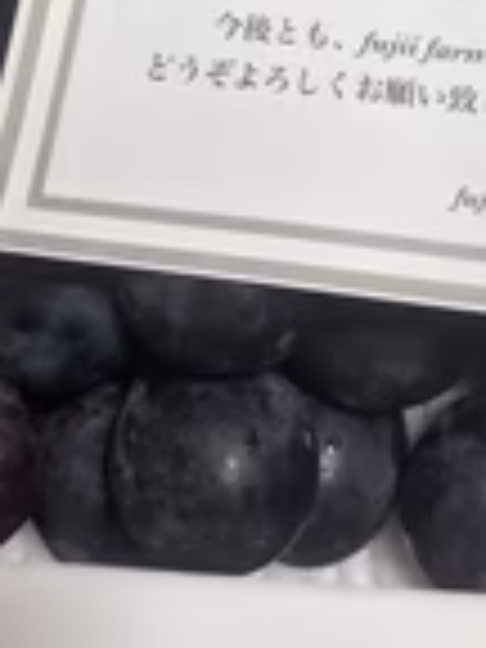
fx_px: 1404
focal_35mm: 75
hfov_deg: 19.5
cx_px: 360
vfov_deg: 23.2
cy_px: -180
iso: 251
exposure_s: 1/30
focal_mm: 4.38
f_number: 1.73
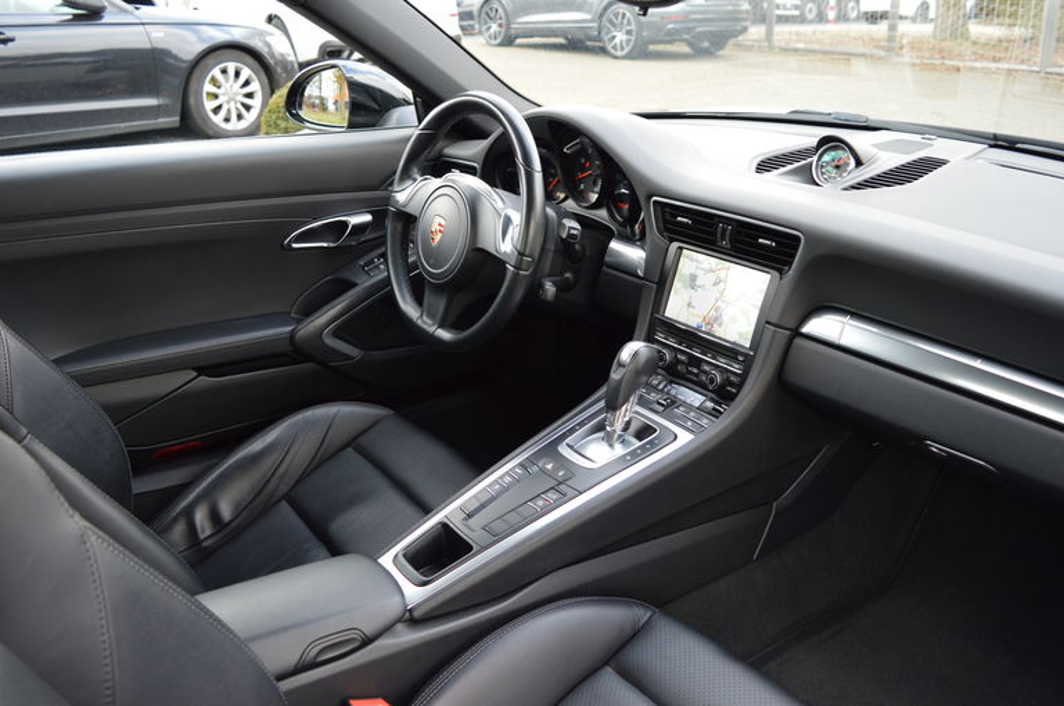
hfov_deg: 62.0
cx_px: 532
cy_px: 353
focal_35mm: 30
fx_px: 886
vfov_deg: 43.5
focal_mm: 20
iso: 400
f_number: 5
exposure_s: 1/100
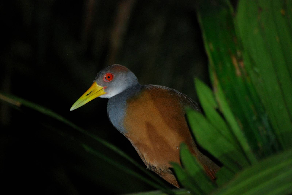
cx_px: 146
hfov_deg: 4.6
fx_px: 3654
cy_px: 98
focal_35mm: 450
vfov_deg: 3.1
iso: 400
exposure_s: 1/60
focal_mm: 300
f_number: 5.6
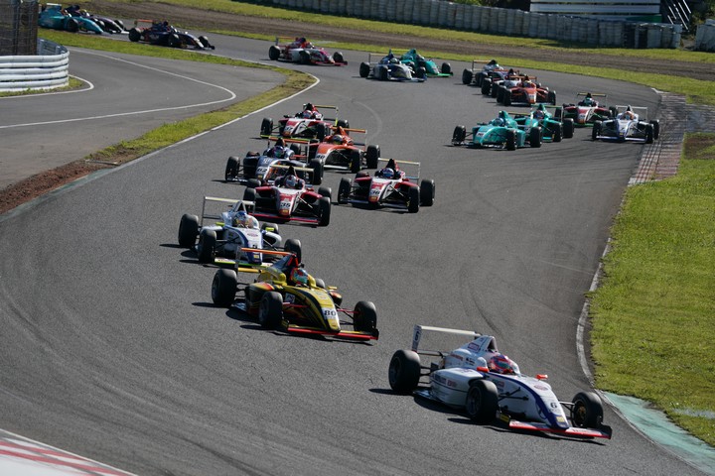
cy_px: 238
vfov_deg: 5.6
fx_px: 4866
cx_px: 358
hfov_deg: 8.4
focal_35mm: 245
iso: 200
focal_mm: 245
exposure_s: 1/1000
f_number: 7.1
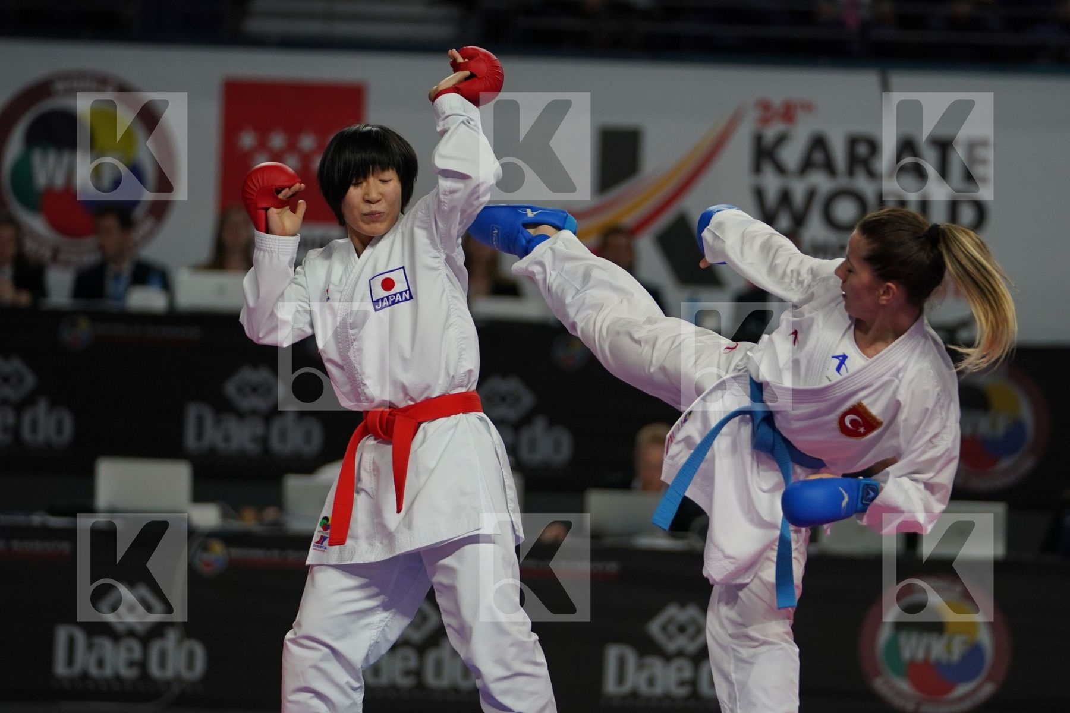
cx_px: 535
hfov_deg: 8.7
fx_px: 7073
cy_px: 356
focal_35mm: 238
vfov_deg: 5.8
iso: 800
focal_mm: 159
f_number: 2.8
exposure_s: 1/1000
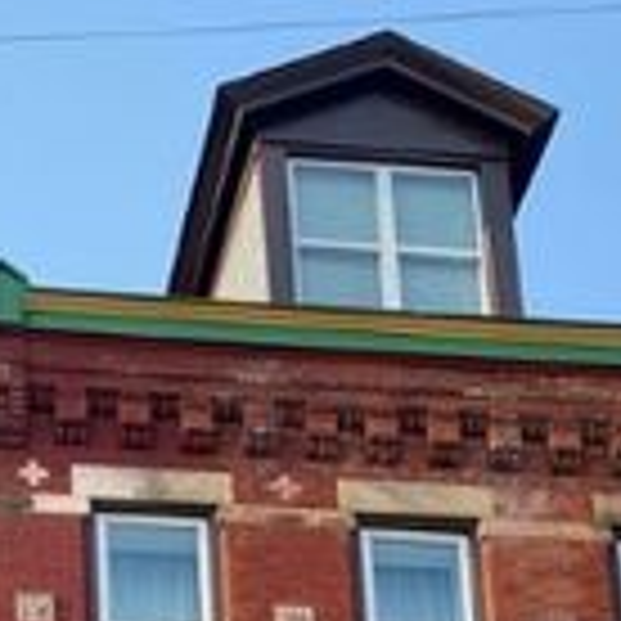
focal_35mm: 111
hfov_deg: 15.3
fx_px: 2253
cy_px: 1352
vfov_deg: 13.0
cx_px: -50
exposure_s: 1/579
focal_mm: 4.25
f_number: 1.8
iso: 32
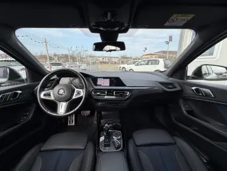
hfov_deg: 102.1
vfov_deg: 85.7
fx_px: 92
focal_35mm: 14
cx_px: 114
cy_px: 86
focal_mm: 2.22
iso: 32
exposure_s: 1/296
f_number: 2.2
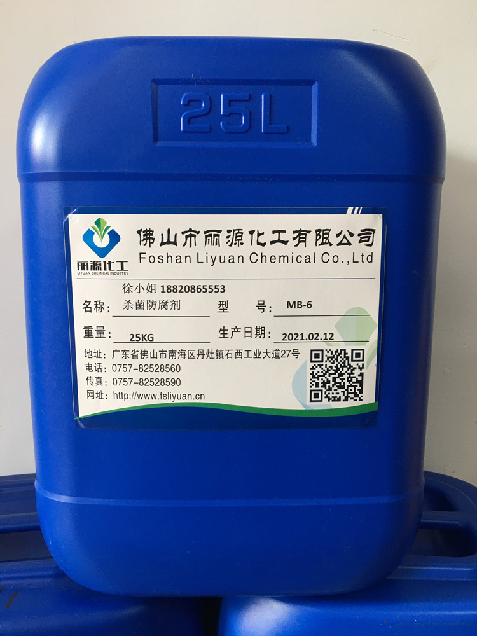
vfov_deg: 61.7
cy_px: 318
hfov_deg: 48.2
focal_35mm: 29
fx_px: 533
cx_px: 238
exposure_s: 1/33
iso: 40
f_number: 2.2
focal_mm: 4.15
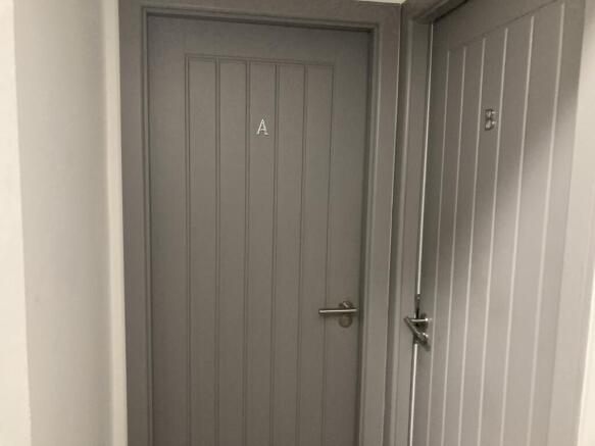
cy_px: 223
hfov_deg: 63.5
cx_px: 298
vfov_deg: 49.7
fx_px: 481
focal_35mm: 28
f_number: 1.8
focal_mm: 3.99
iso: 320
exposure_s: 1/33
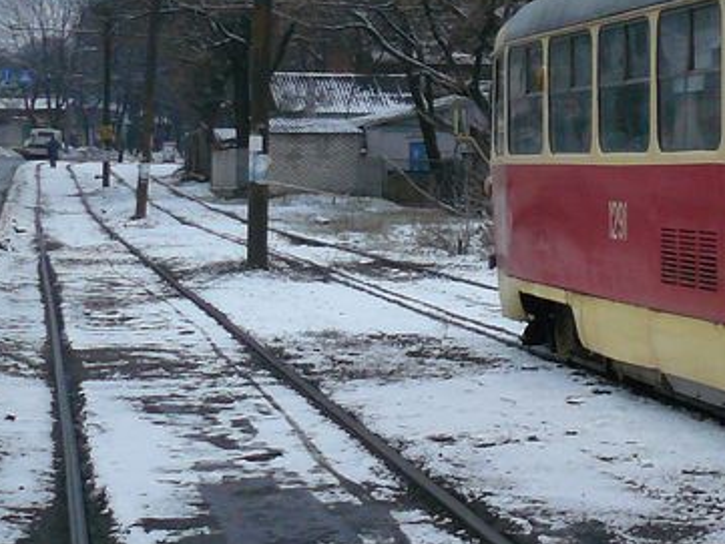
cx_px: 1014
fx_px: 2137
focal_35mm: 102
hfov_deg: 17.7
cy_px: -28
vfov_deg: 14.2
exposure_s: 1/640
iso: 200
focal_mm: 6
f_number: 2.8
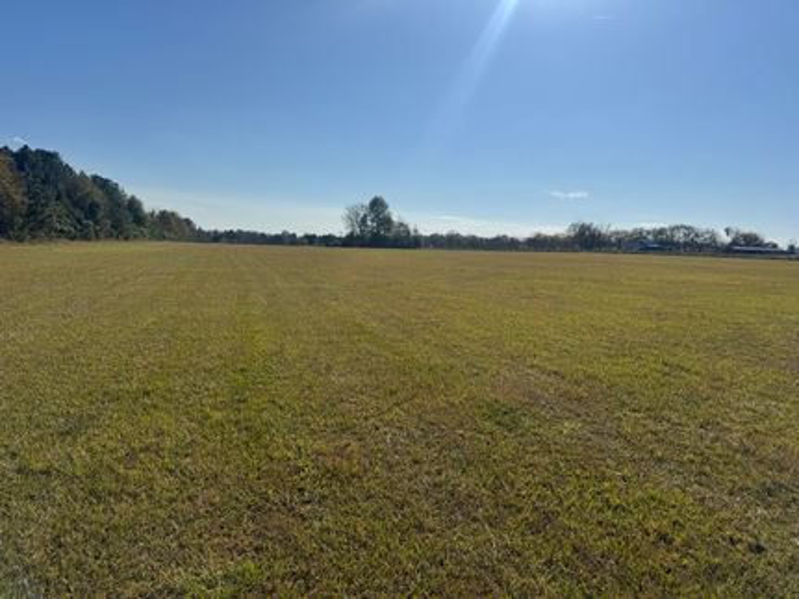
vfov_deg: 56.8
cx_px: 400
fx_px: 554
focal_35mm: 24
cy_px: 300
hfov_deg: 71.6
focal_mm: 6.76
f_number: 1.78
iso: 80
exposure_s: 1/12346
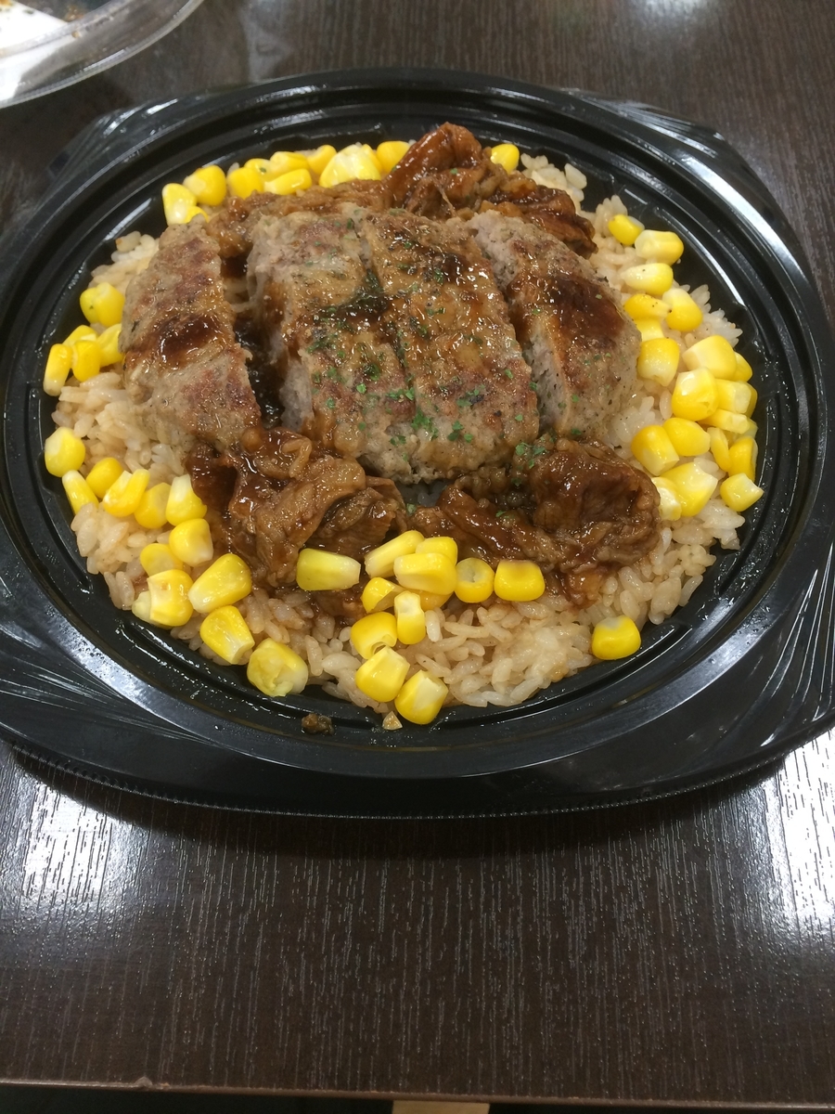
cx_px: 418
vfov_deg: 61.7
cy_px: 557
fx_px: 933
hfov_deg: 48.2
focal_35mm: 29
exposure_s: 1/30
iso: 80
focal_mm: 4.15
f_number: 2.2
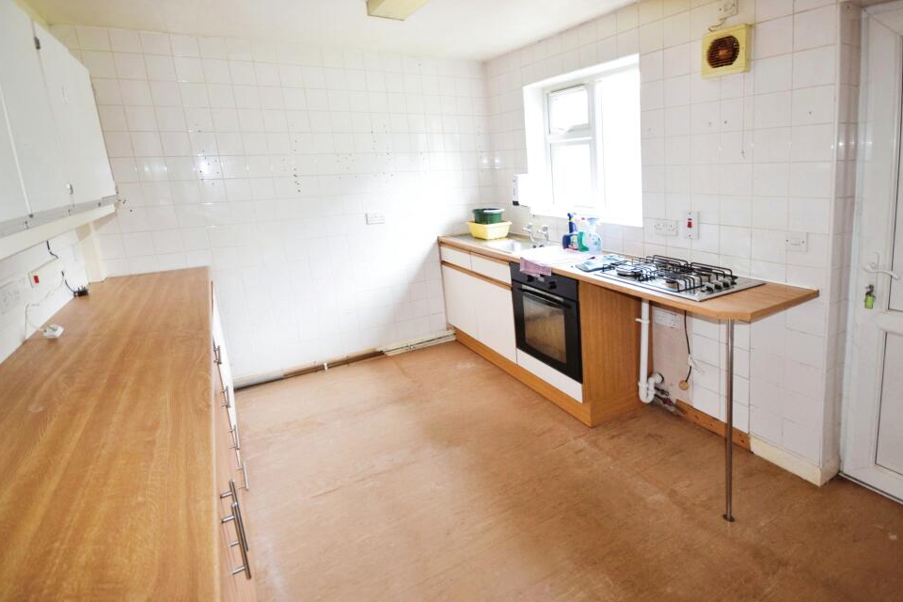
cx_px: 446
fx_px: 401
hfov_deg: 96.7
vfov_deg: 73.7
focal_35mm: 16
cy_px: 320
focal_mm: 10
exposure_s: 1/100
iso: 800
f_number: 5
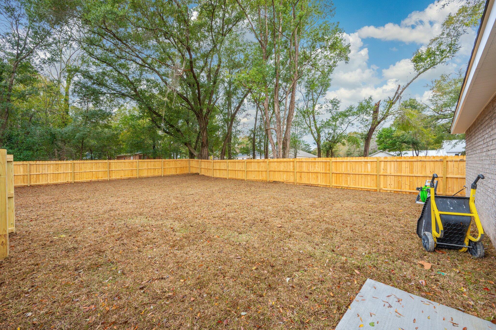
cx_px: 248
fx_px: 193
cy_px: 165
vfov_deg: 81.1
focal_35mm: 14
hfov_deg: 104.3
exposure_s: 1/50
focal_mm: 14
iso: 100
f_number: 9
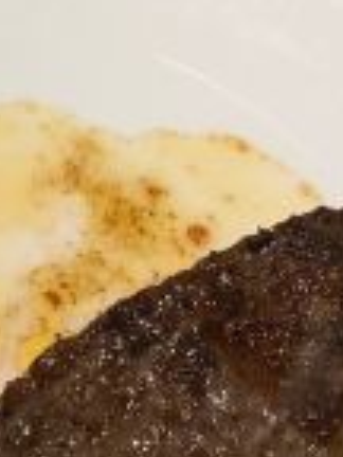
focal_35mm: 141
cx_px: -259
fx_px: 1863
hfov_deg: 10.0
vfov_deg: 13.9
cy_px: 108
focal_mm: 3.99
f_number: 1.8
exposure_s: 1/33
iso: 40
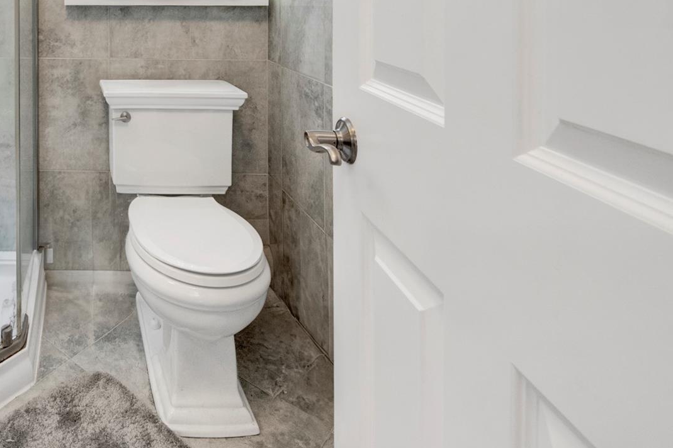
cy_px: 75
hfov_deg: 61.0
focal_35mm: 23
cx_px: 38
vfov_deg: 50.9
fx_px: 430
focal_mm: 8
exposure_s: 1/3
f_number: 8
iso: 800
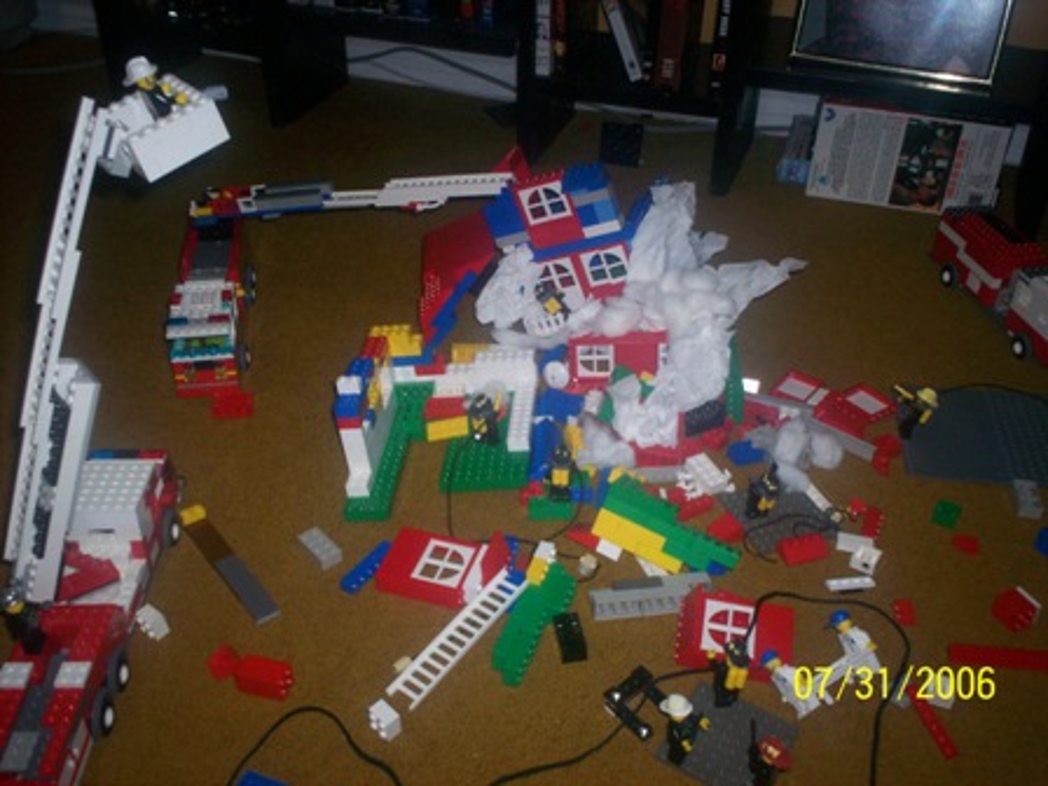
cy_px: 393
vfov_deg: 39.7
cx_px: 524
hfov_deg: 51.4
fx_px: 1090
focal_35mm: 36
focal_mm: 6
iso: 140
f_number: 4.5
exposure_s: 1/60
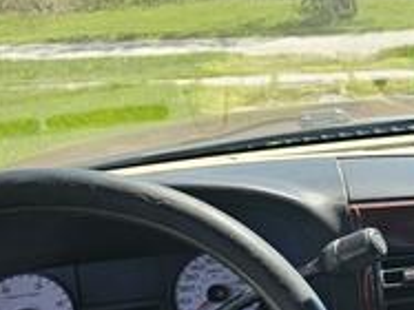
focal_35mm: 62
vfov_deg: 23.1
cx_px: 434
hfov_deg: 28.8
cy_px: 268
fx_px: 741
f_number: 1.7
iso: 20
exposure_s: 1/221
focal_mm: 6.3
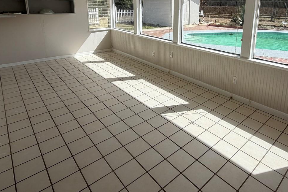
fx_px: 192
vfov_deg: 50.5
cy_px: 44
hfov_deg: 72.7
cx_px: 178
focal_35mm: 24
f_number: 2.2
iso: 40
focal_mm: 2.22
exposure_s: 1/574
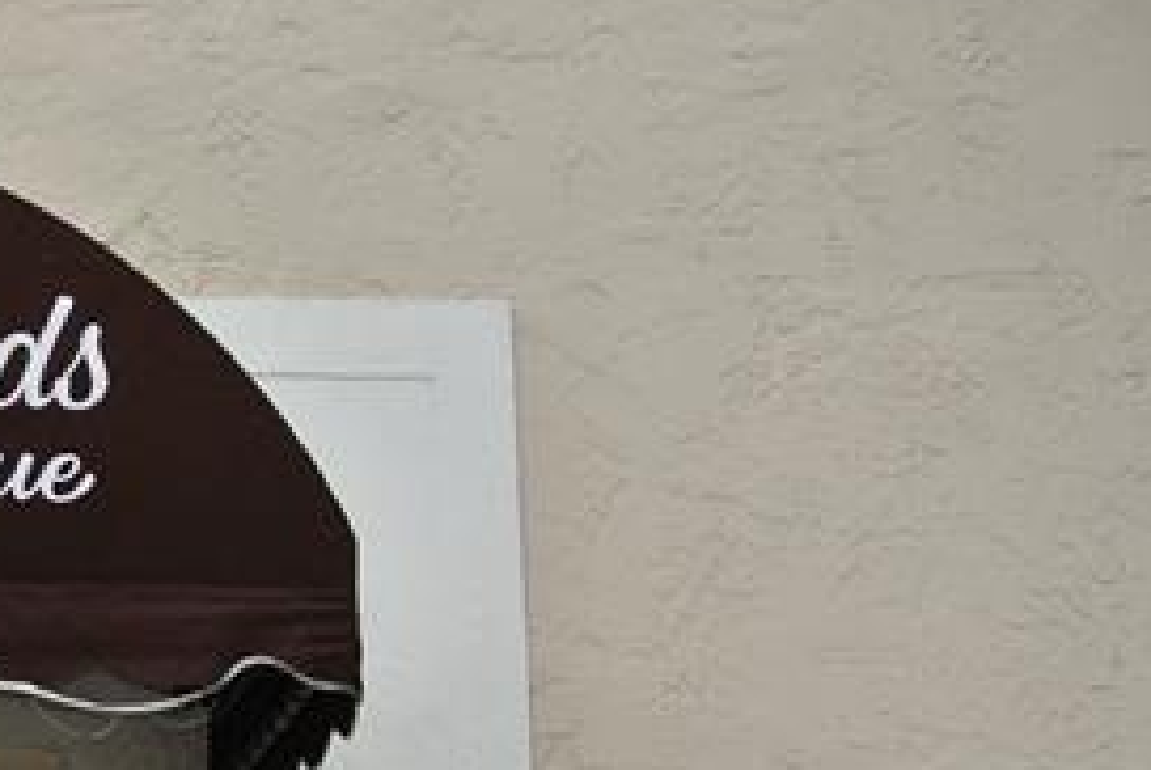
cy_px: 1001
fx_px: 3201
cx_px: -330
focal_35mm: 100
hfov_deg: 18.9
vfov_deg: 13.2
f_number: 4.5
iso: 100
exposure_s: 1/60
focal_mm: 12.7
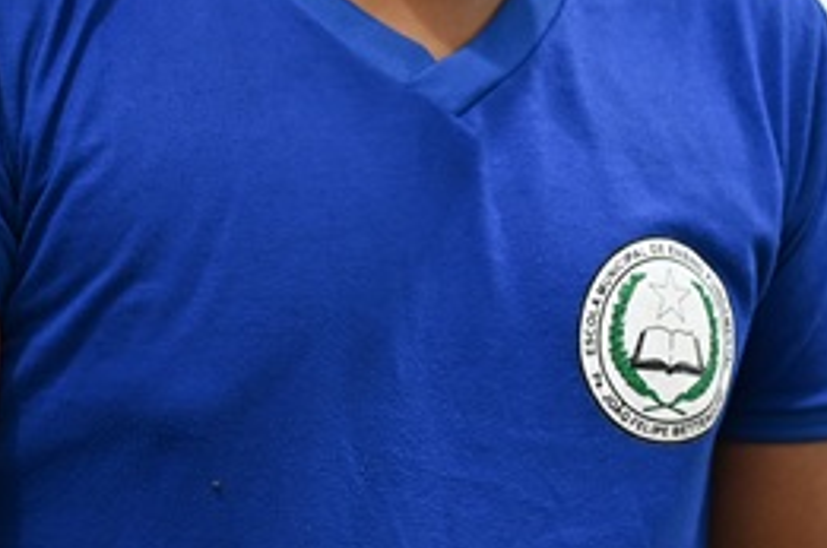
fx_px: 3692
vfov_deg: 8.5
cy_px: 60
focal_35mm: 161
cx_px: -288
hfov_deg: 12.3
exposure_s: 1/125
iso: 640
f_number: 3.2
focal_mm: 35
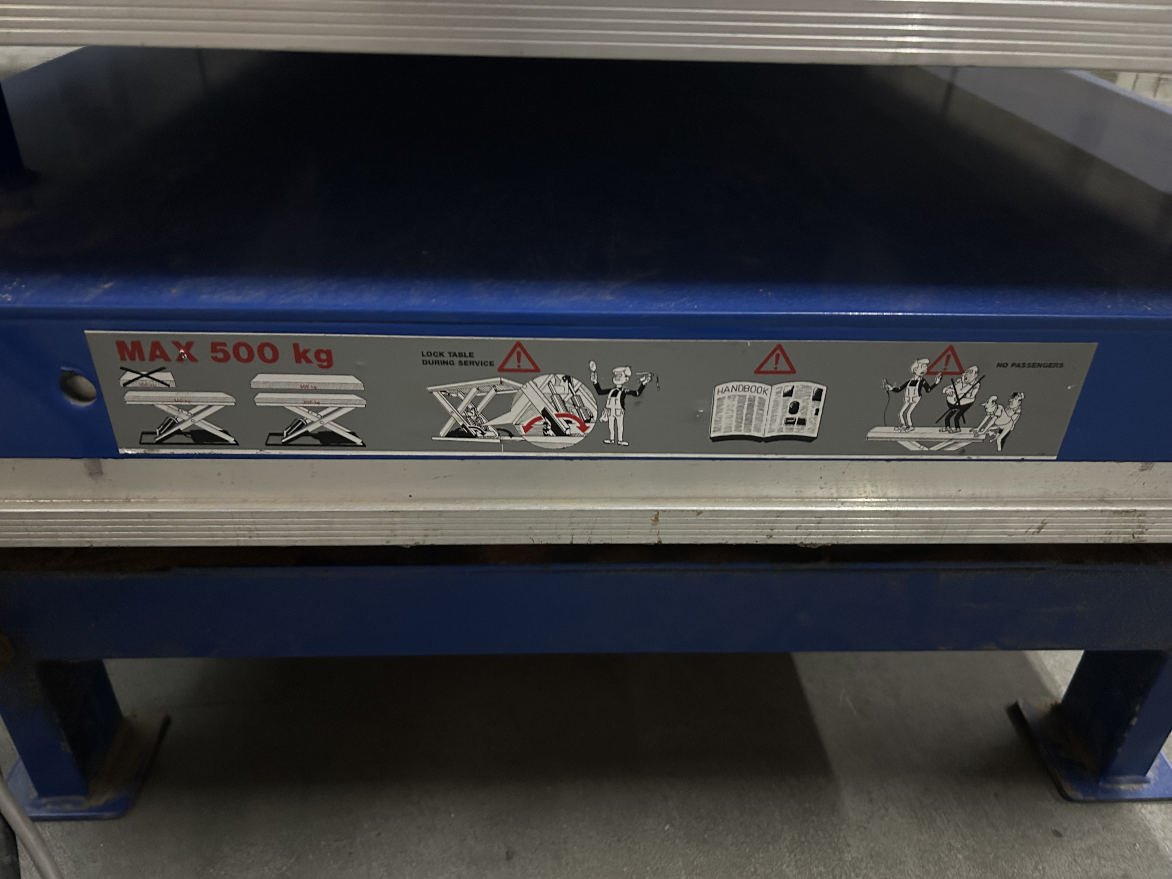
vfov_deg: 53.1
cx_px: 586
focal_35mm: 26
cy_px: 440
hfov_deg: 67.3
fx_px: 880
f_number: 1.5
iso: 640
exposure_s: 1/25
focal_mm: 5.7
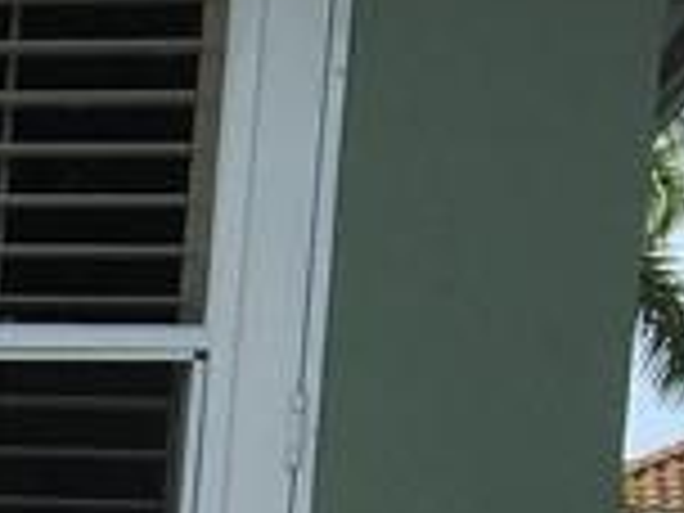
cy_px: 954
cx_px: -1130
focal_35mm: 196
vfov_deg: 7.3
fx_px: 3873
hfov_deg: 8.8
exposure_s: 1/1876
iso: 25
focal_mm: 4.15
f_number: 2.2
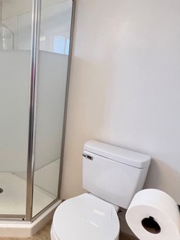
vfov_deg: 69.3
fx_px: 173
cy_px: 112
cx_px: 12
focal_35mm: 25
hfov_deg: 48.0
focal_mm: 1.57
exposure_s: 1/120
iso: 160
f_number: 1.8
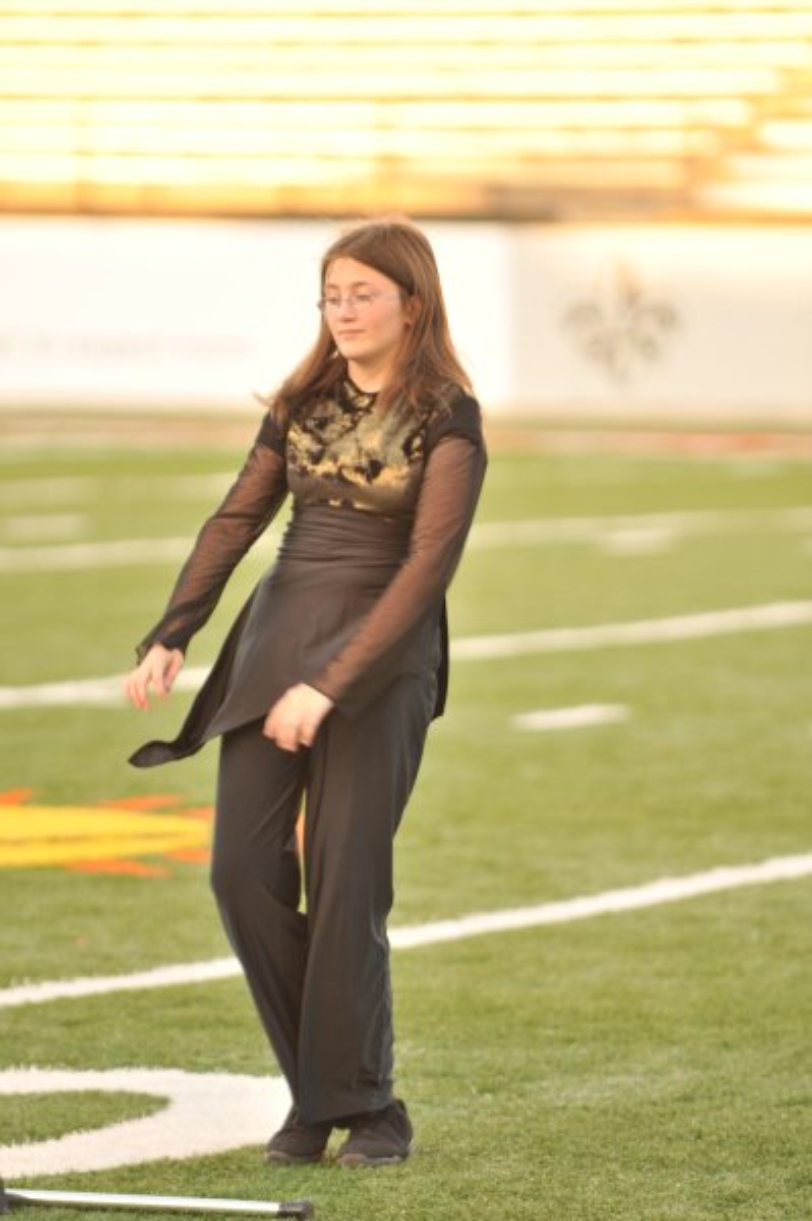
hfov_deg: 4.6
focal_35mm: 300
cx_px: 406
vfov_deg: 6.9
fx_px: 10167
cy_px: 610
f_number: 2.8
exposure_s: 1/200
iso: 200
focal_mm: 200
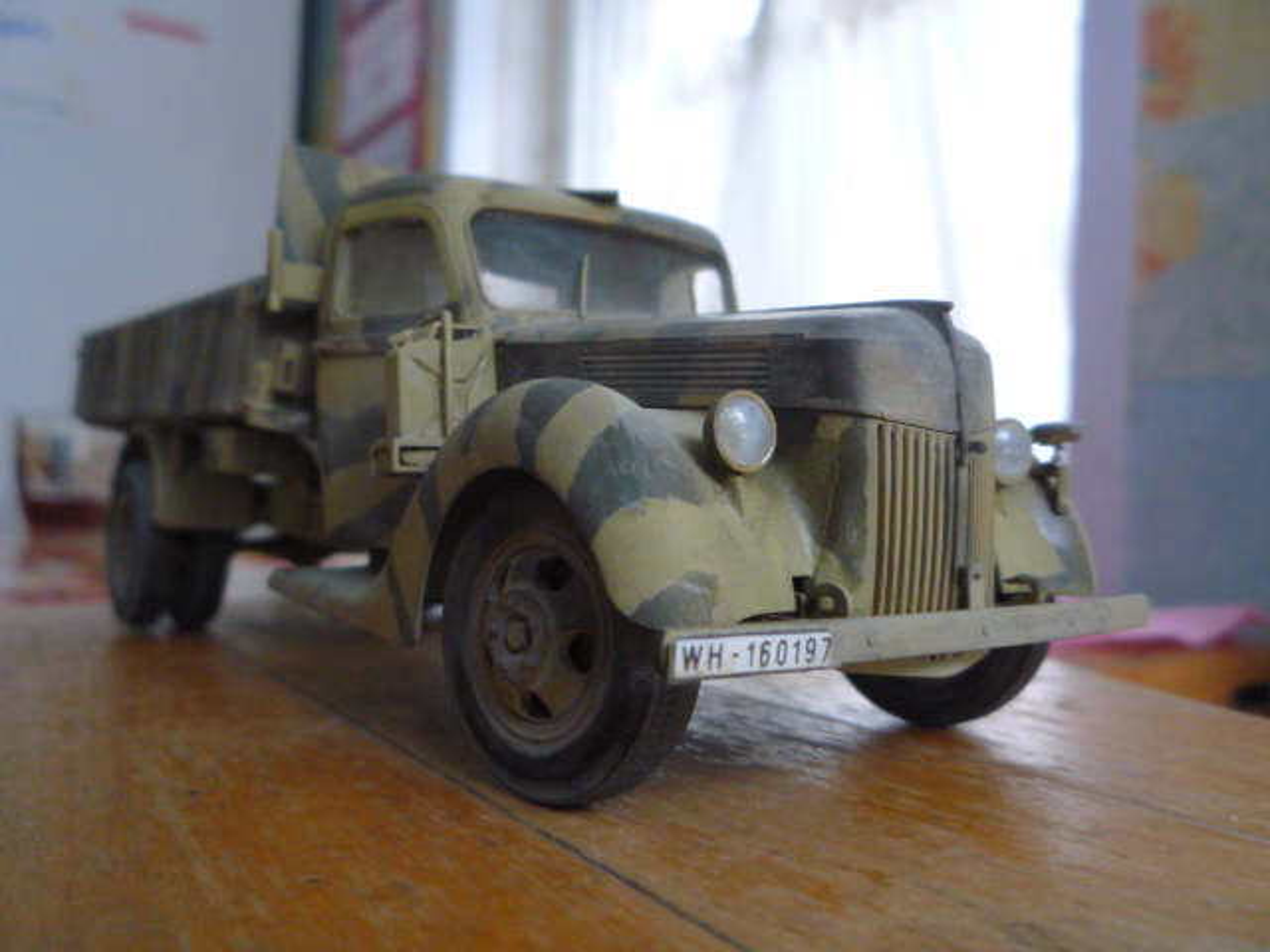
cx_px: 635
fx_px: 1101
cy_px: 476
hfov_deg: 60.0
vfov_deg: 46.8
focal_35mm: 30
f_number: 3.3
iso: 400
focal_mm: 5.2
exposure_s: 1/30
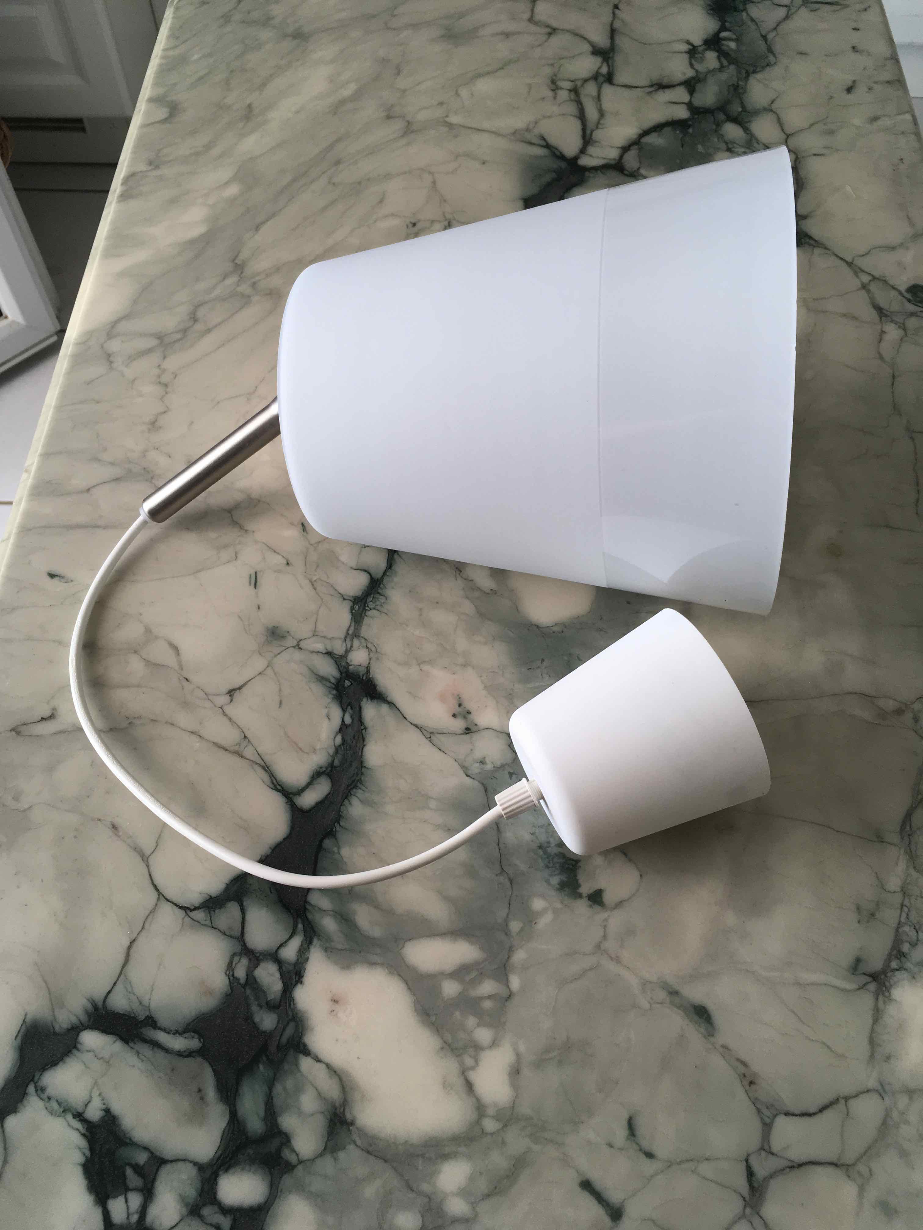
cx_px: 462
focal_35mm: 29
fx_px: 1031
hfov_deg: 48.2
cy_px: 615
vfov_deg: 61.7
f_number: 2.2
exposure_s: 1/100
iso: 32
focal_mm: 4.15
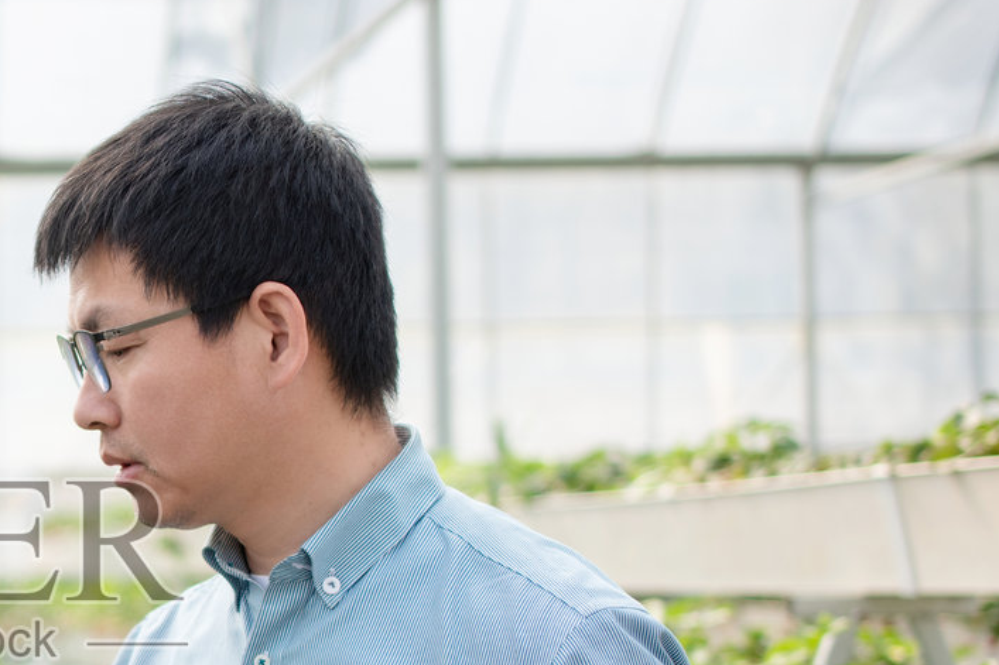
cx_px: -47
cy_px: 575
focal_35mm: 120
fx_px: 3329
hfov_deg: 16.6
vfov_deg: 11.4
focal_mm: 35
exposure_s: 1/640
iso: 100
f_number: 1.8
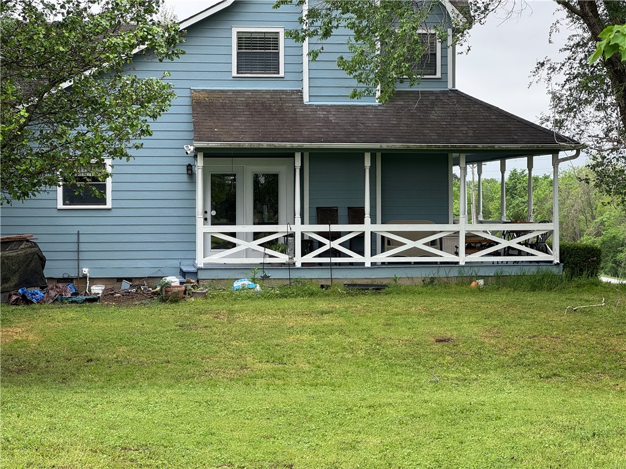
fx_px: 1392
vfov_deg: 19.1
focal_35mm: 77
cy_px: 234
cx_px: 313
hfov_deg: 25.3
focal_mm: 9
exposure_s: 1/101
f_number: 2.8
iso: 25
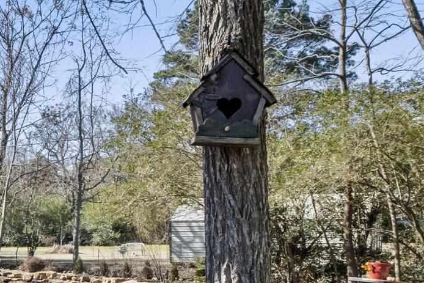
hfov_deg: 31.0
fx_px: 636
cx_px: -86
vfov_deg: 24.5
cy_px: 247
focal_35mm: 54
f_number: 8
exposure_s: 1/125
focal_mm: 10
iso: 400
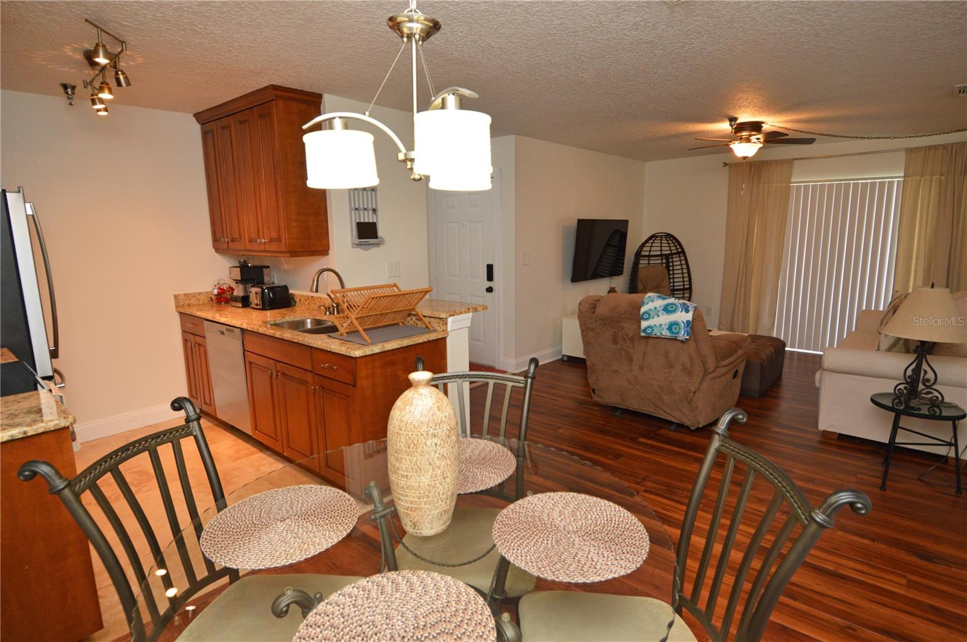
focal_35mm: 18
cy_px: 321
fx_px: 483
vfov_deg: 67.3
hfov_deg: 90.1
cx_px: 484
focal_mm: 12
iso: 450
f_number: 4
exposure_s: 1/60
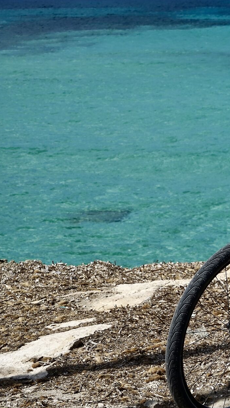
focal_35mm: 121
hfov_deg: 9.6
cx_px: 375
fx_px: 1312
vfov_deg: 17.7
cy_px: 209
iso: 100
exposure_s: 1/500
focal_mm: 60
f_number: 9
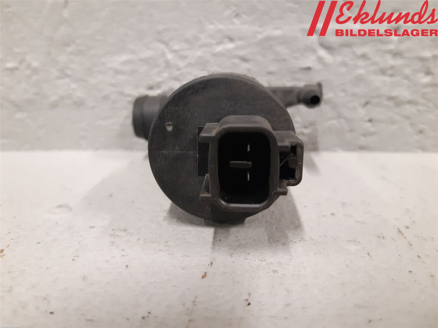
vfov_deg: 53.1
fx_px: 329
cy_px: 164
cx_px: 219
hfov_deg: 67.3
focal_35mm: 26
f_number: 1.7
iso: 320
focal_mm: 3.93
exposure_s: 1/50
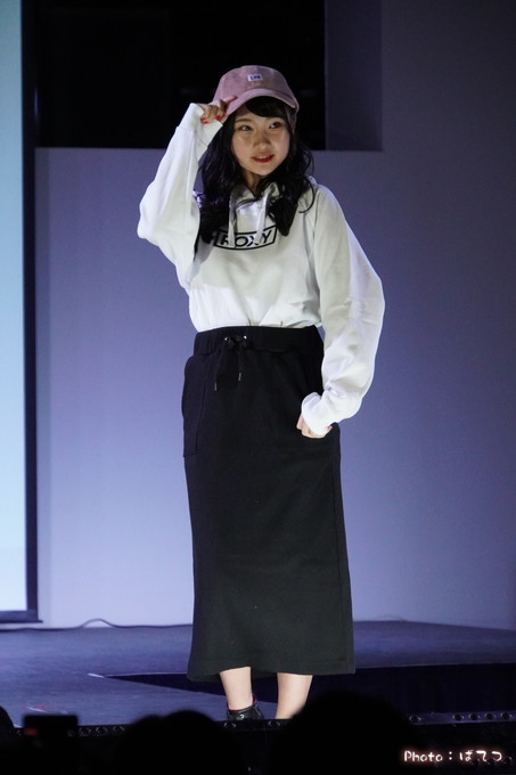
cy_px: 388
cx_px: 258
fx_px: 4904
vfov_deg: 9.0
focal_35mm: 228
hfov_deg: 6.0
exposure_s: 1/320
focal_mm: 152
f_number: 6.3
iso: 5000
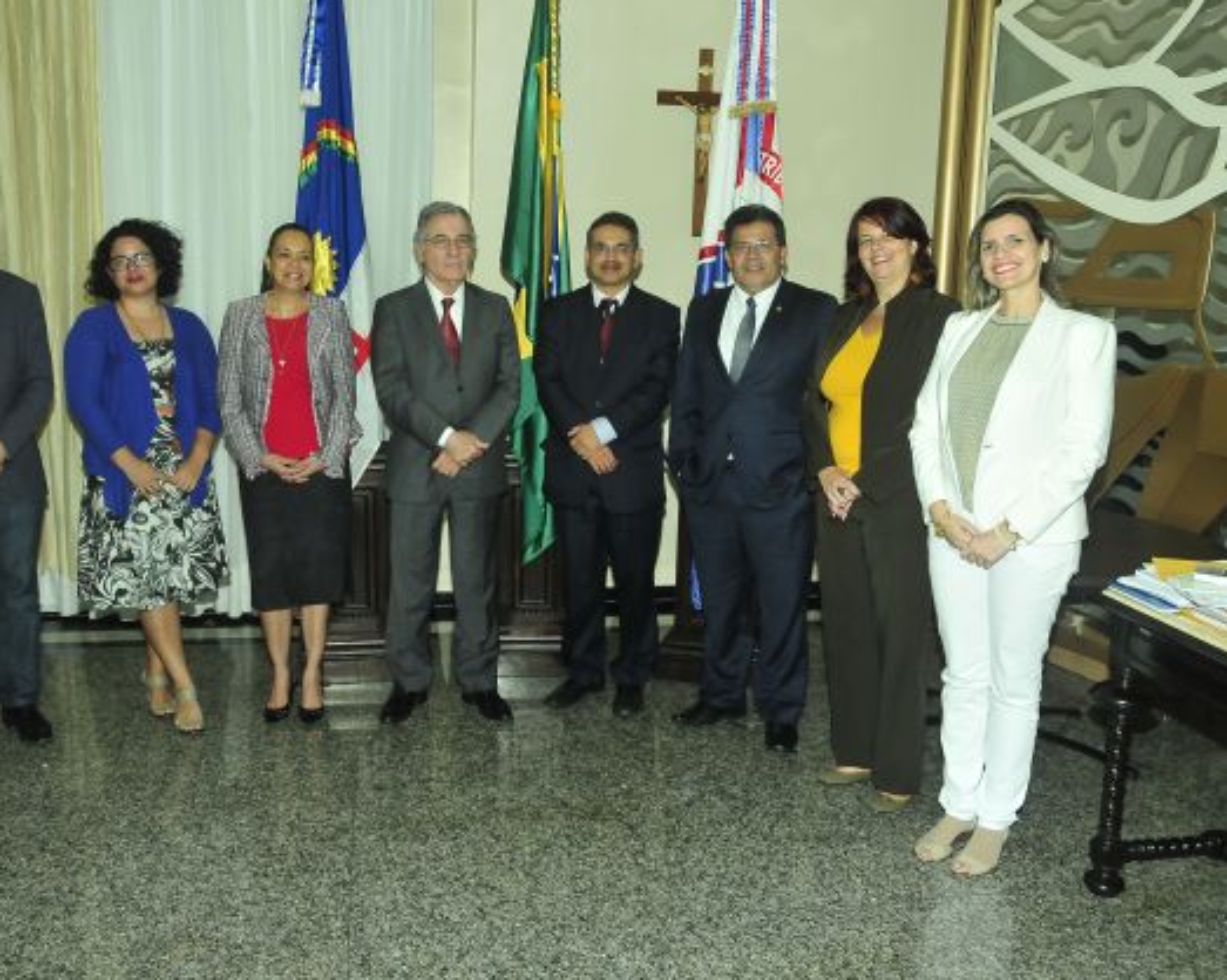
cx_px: 558
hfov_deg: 57.1
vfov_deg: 47.1
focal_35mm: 31
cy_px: 486
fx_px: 1125
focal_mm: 18
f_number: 6.3
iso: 800
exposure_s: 1/100
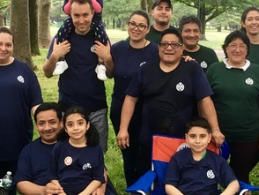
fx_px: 532
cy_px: 71
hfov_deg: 27.4
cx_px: 147
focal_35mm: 71
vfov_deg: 20.7
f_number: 2.2
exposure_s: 1/30
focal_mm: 4.15
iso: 25
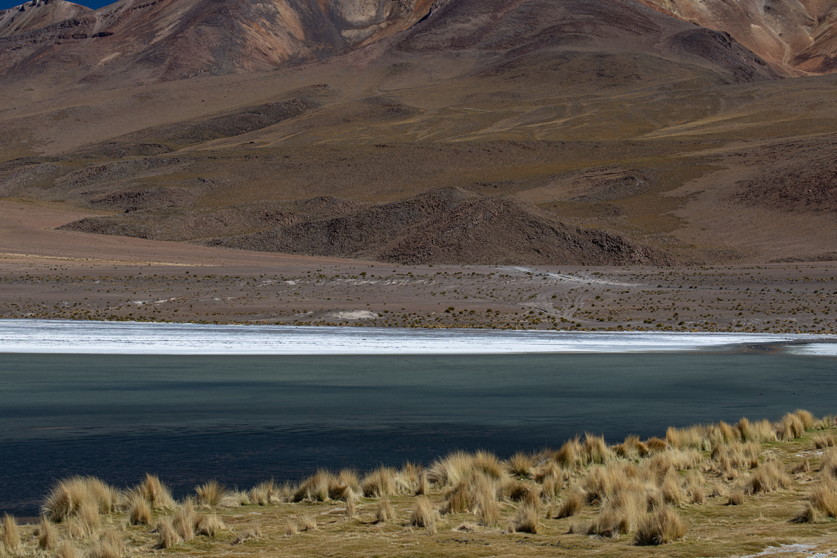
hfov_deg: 22.6
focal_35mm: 90
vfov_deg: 15.2
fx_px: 2093
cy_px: 237
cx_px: 444
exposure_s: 1/200
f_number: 7.1
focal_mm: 78
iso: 100
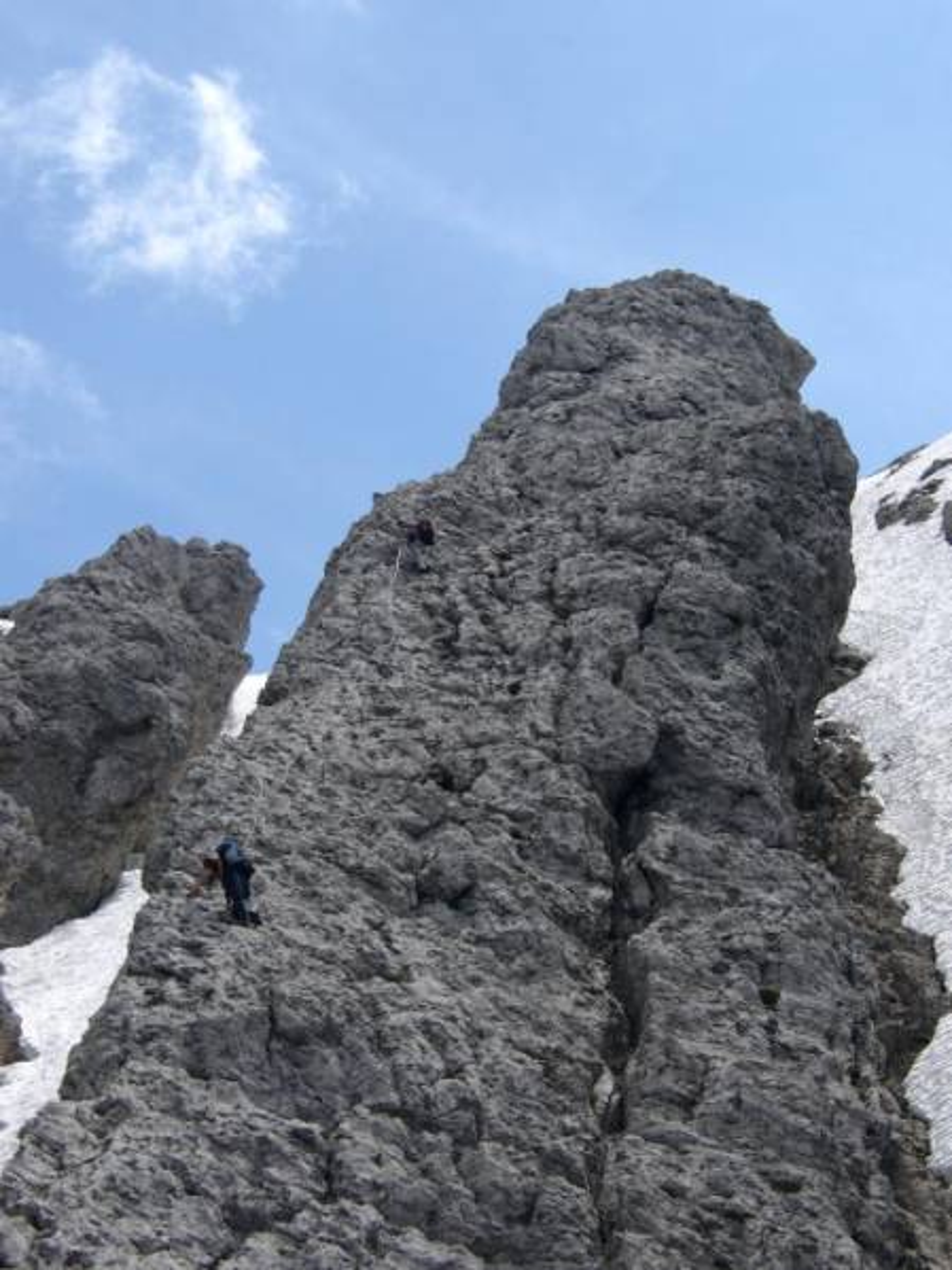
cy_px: 635
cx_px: 476
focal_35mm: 100
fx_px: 3668
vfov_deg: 19.6
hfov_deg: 14.8
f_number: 4
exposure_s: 1/683
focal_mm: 20.74
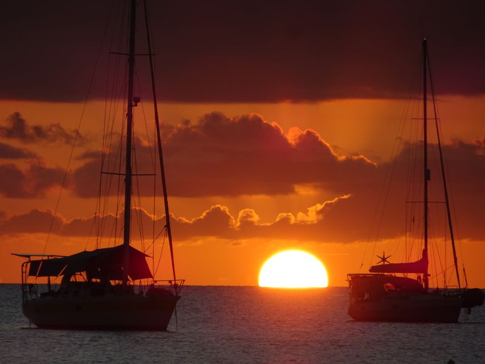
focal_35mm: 484
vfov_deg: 3.1
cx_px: 242
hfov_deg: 4.1
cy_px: 182
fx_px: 6781
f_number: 6.3
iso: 80
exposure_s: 1/400
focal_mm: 82.69
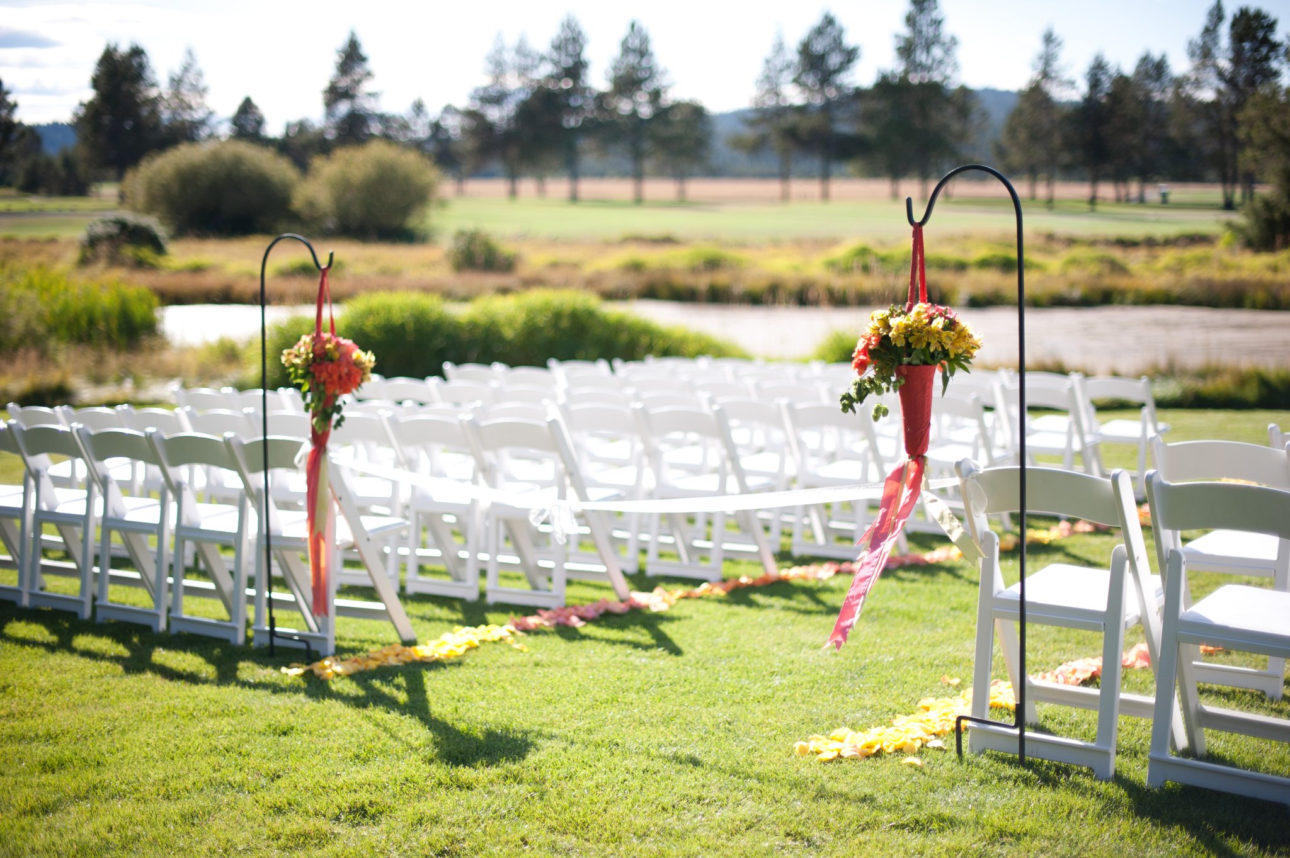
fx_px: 1791
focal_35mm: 50
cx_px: 645
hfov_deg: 39.6
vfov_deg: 27.0
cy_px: 429
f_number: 1.8
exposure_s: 1/5000
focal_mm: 50
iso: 200
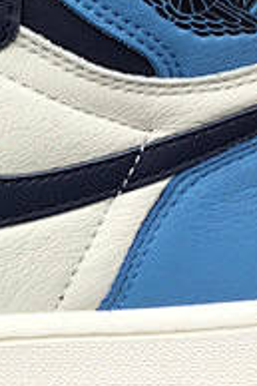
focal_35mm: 133
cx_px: -159
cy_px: 191
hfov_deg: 9.9
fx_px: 1427
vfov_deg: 15.4
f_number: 2.4
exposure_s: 1/286
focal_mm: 3.3
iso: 25
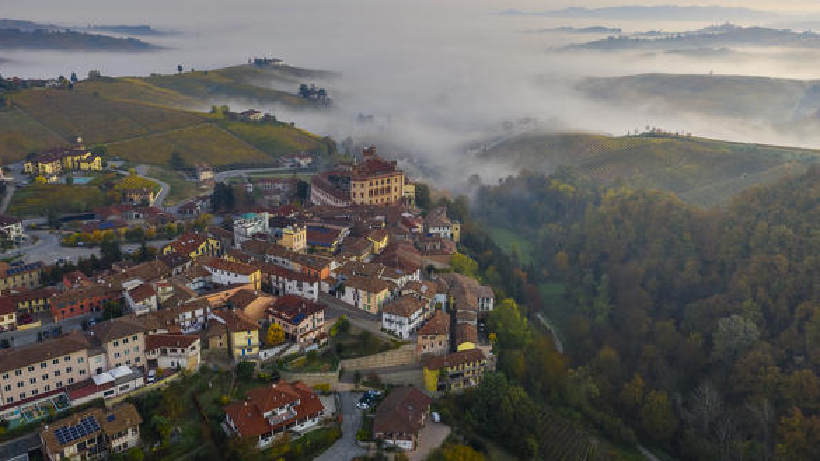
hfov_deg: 64.3
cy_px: 208
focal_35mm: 30
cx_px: 402
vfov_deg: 38.9
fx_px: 652
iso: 100
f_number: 5.6
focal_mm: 10.26
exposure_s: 1/120
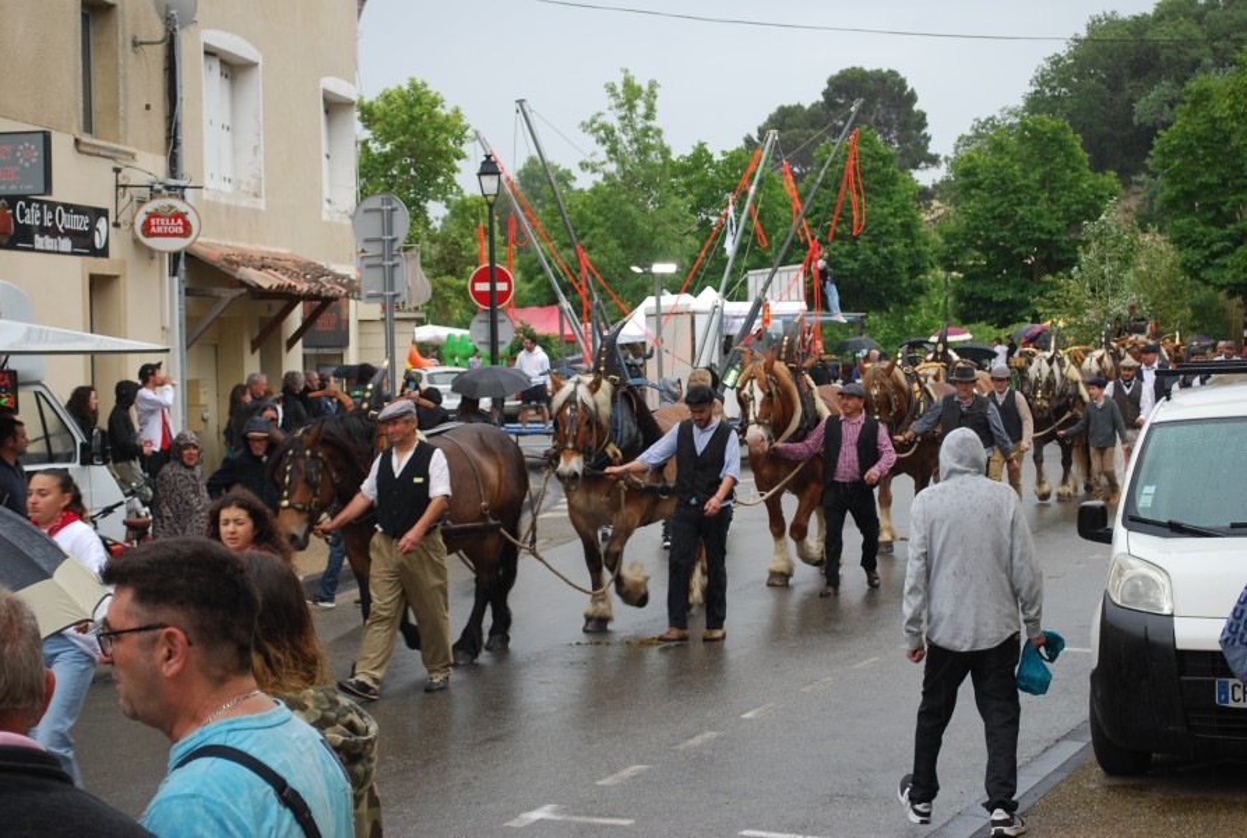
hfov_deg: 29.2
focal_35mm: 69
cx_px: 624
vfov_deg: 19.8
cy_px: 419
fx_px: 2396
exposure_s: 1/125
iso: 110
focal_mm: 46
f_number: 5.6
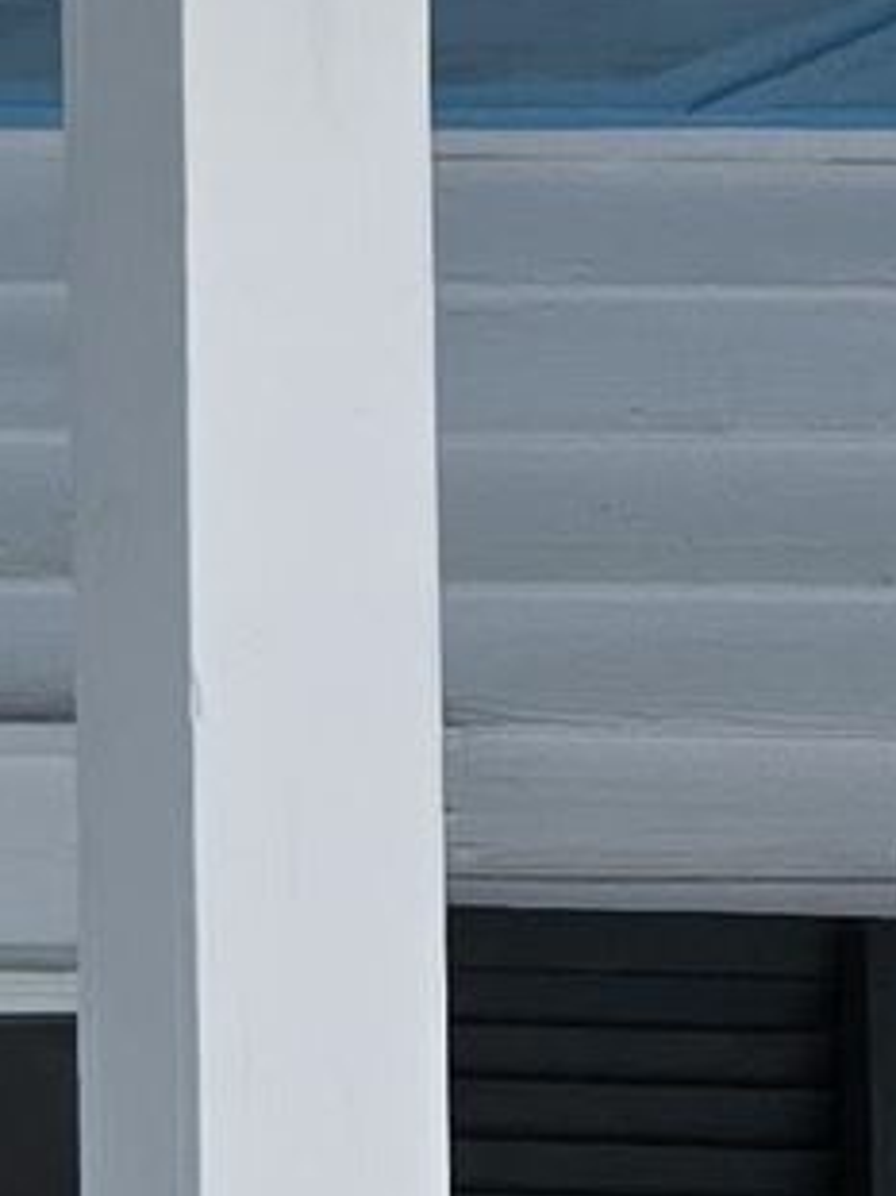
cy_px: 1823
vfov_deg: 8.5
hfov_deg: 5.0
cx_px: -3830
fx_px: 7840
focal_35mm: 227
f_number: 1.7
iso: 80
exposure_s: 1/3211
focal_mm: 6.3
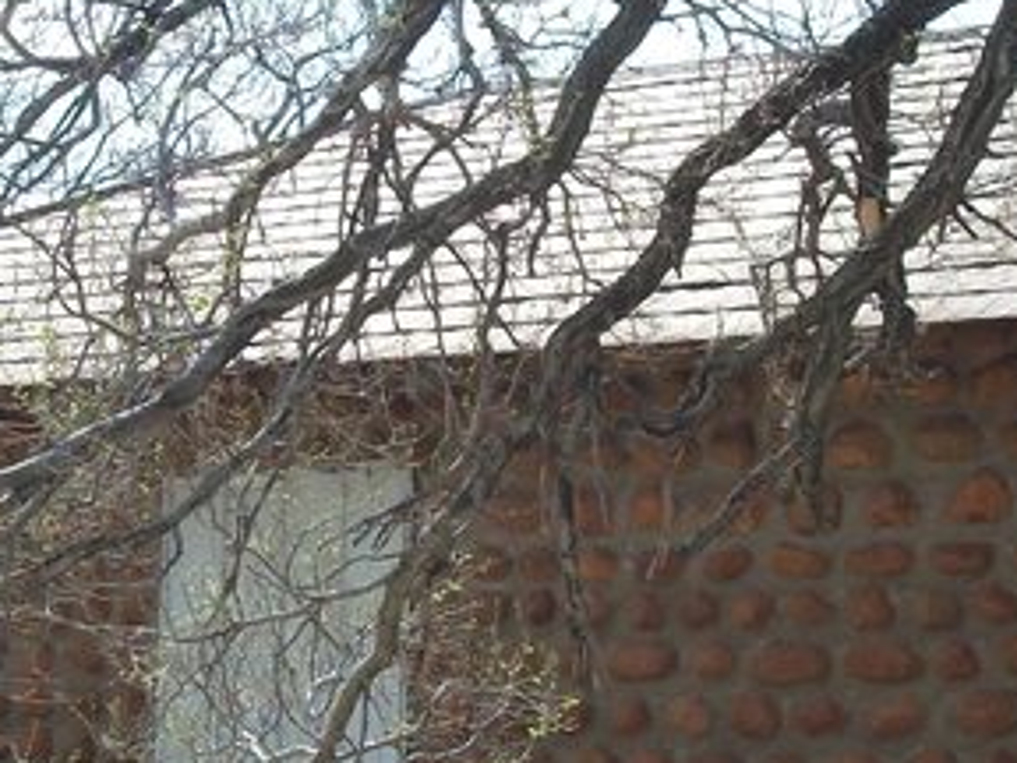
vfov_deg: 16.6
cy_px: 509
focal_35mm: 89
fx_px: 2615
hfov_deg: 22.0
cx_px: 448
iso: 80
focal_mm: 5.7
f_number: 5.5
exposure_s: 1/320
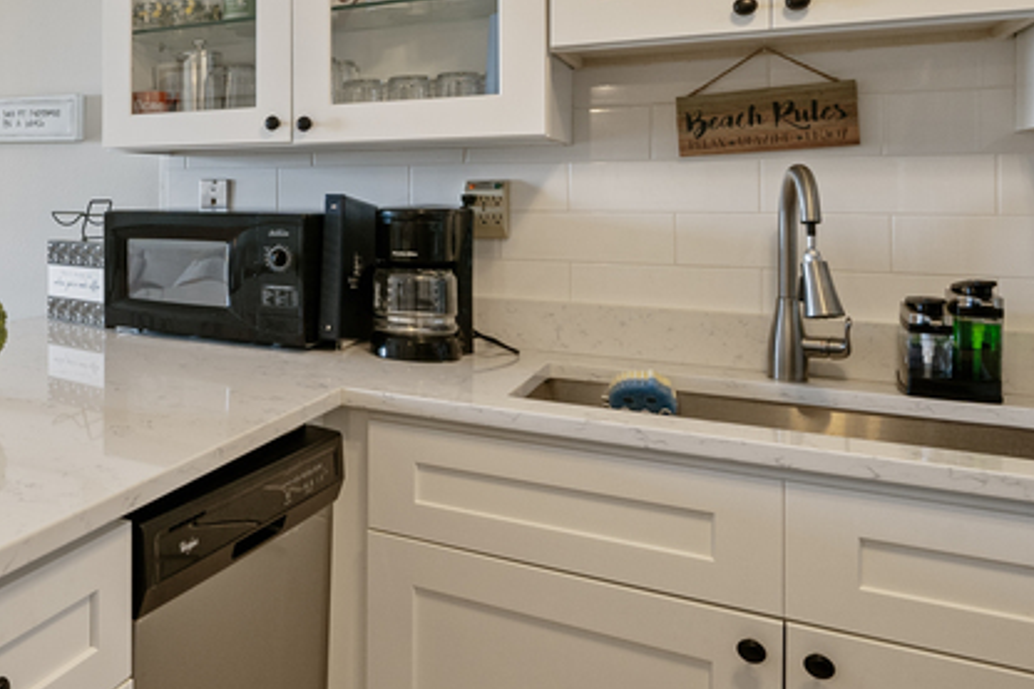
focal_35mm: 32
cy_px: 158
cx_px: 2
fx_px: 919
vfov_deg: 39.8
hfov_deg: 48.5
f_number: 8
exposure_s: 1/20
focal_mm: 13
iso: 320
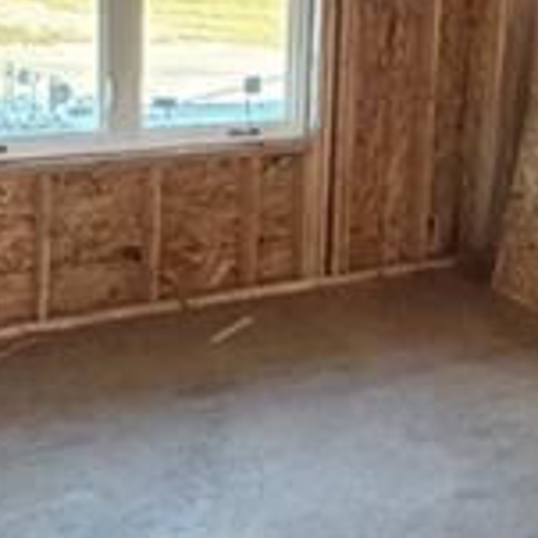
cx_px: 378
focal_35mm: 63
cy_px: 128
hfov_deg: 27.1
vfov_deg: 26.9
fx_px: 1108
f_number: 2.2
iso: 500
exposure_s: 1/60
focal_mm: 2.22
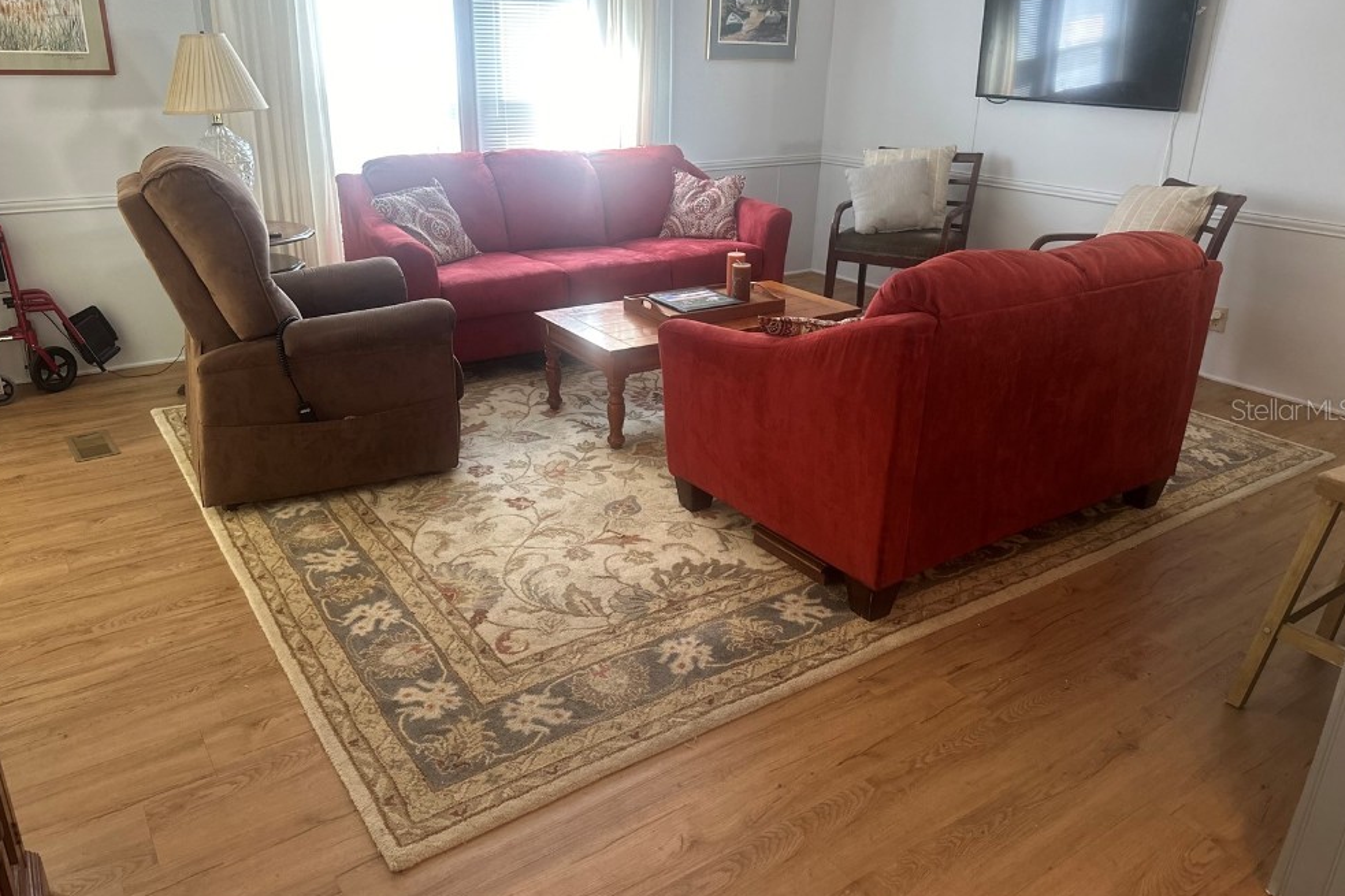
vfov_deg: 49.5
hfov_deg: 69.4
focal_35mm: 26
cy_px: 409
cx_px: 660
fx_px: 971
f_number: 1.78
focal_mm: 6.86
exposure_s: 1/60
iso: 250
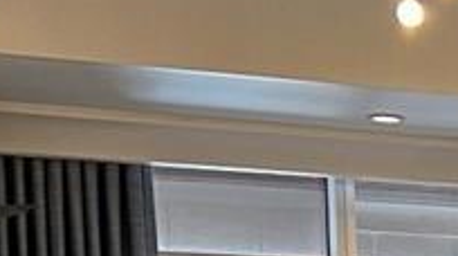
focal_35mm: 167
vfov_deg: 6.7
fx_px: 2025
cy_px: 676
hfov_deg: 11.5
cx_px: 950
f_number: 1.5
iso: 200
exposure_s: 1/60
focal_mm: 5.7
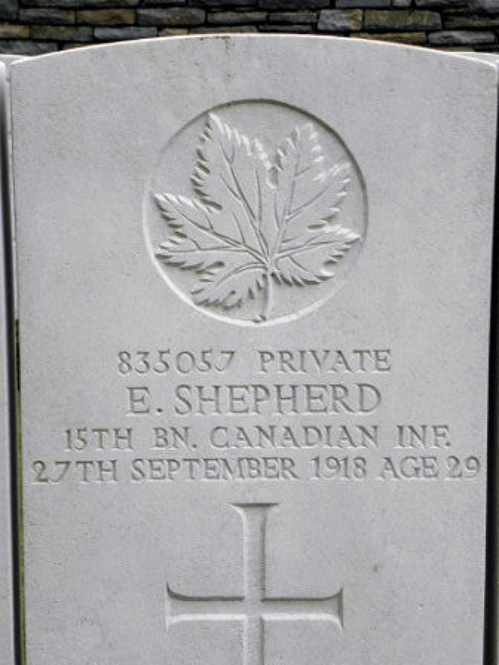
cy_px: 332
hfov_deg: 17.4
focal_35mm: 85
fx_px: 1634
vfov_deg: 23.0
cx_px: 250
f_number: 4
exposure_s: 1/102
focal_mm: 15.1
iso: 64
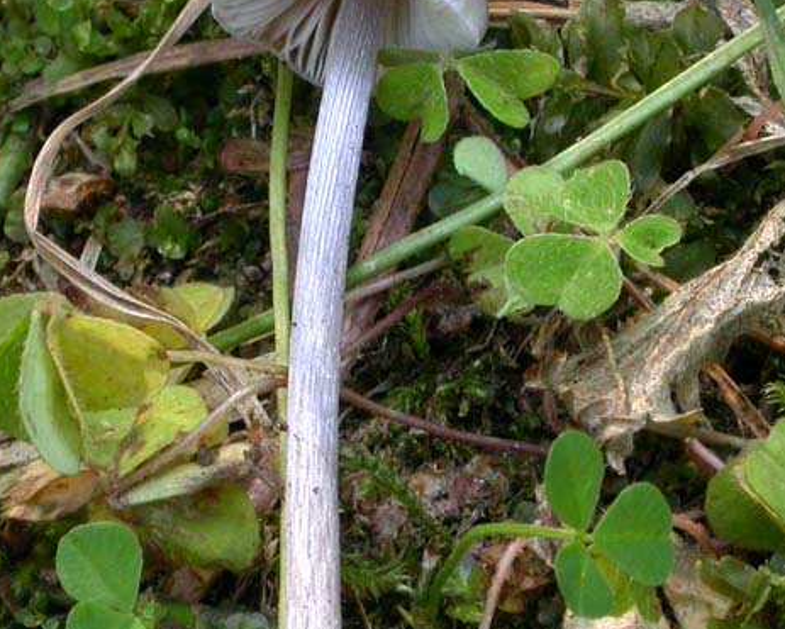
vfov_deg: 6.2
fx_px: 5789
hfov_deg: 7.8
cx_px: 378
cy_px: 368
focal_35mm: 249
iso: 200
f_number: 9.7
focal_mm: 28.9
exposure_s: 1/30
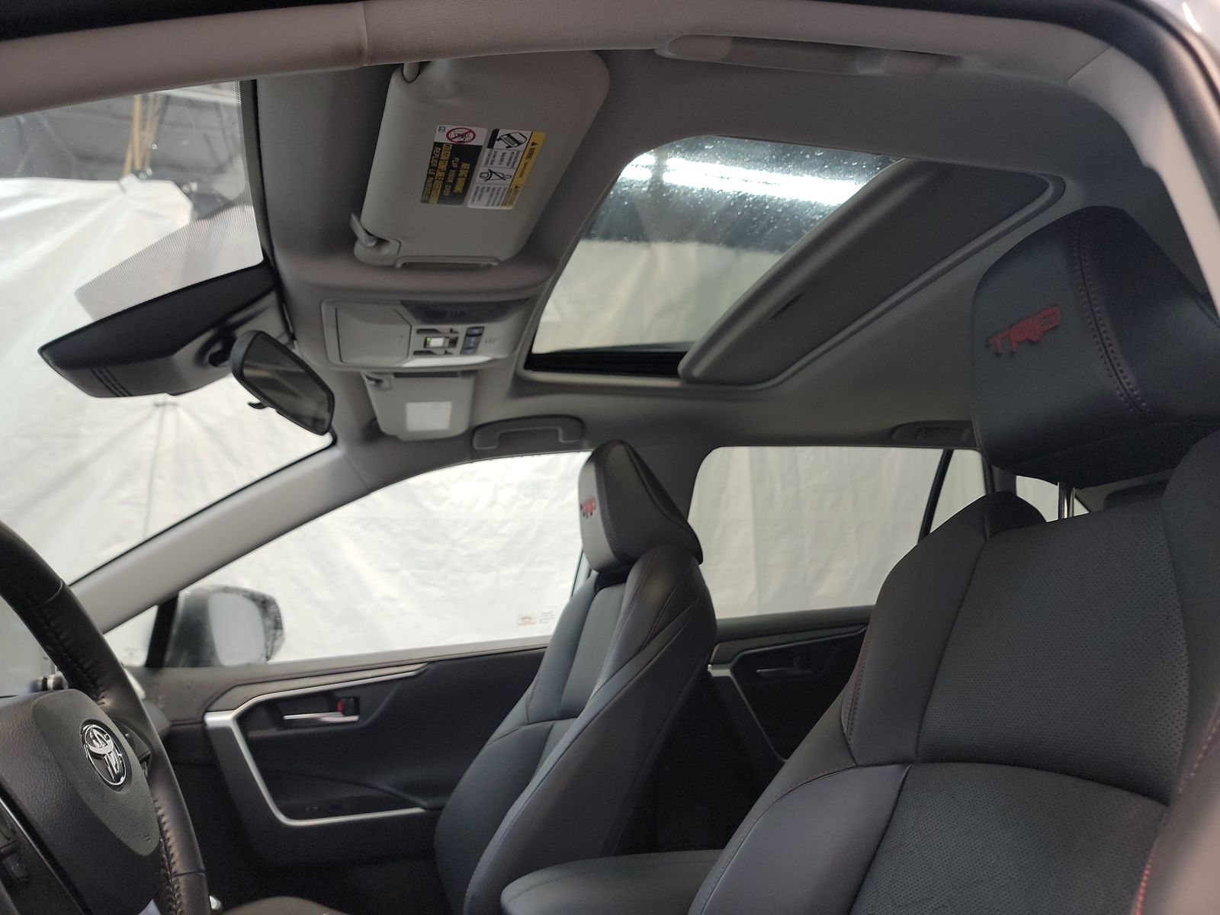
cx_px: 610
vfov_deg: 56.8
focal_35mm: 24
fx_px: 846
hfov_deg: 71.6
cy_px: 458
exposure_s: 1/59
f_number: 1.8
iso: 301
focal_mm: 6.7
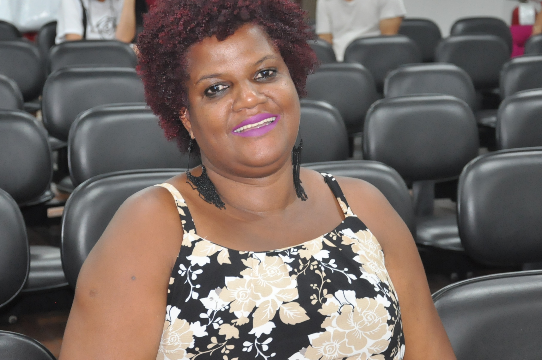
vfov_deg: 15.1
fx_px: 1353
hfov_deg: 22.6
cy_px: 146
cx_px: 249
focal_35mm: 90
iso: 2000
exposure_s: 1/60
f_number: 5
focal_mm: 48
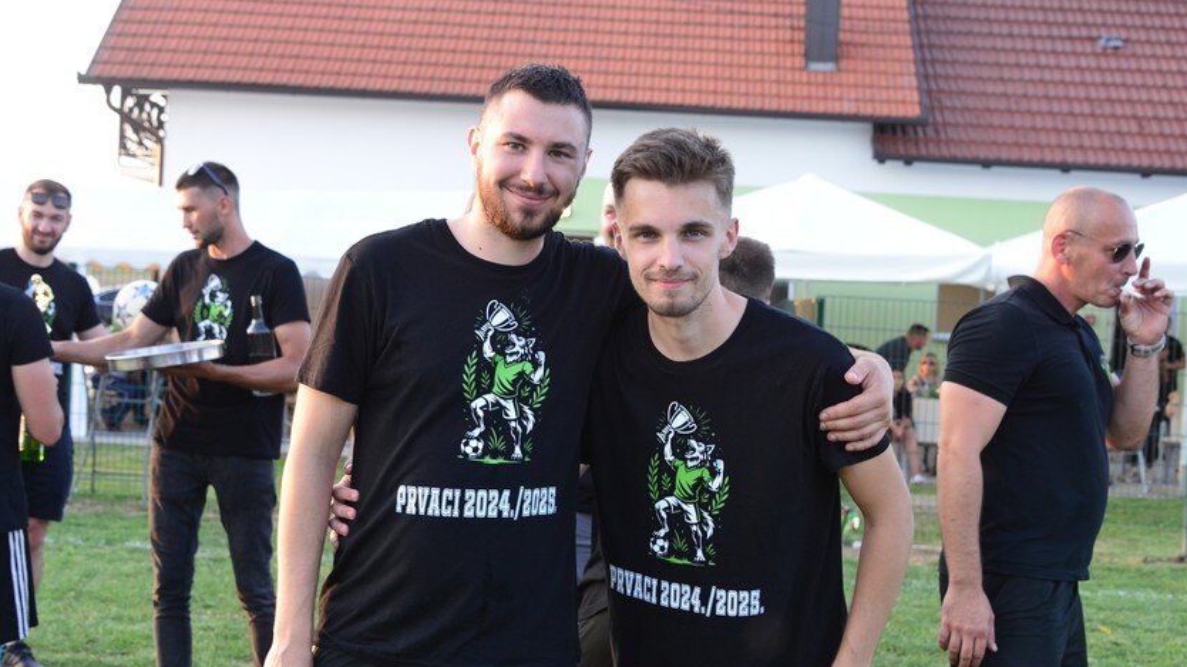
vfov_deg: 20.7
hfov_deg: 36.0
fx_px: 1825
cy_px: 377
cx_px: 594
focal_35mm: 58
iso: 2000
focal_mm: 55
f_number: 6.3
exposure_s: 1/160
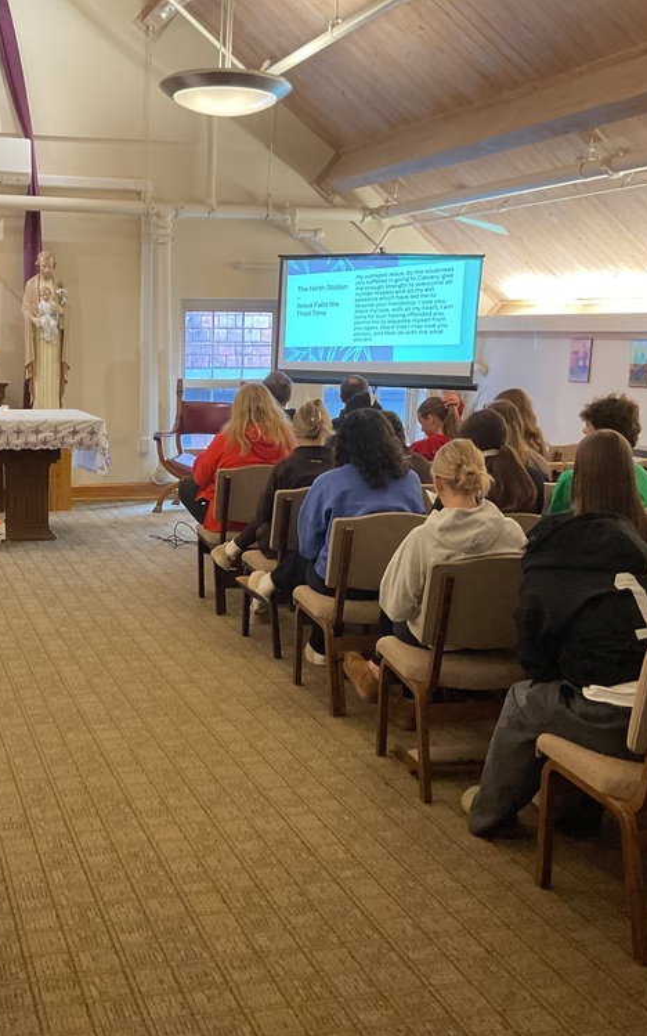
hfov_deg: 30.0
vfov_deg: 47.2
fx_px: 1185
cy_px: 530
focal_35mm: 42
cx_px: 156
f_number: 1.8
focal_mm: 3
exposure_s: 1/60
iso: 200
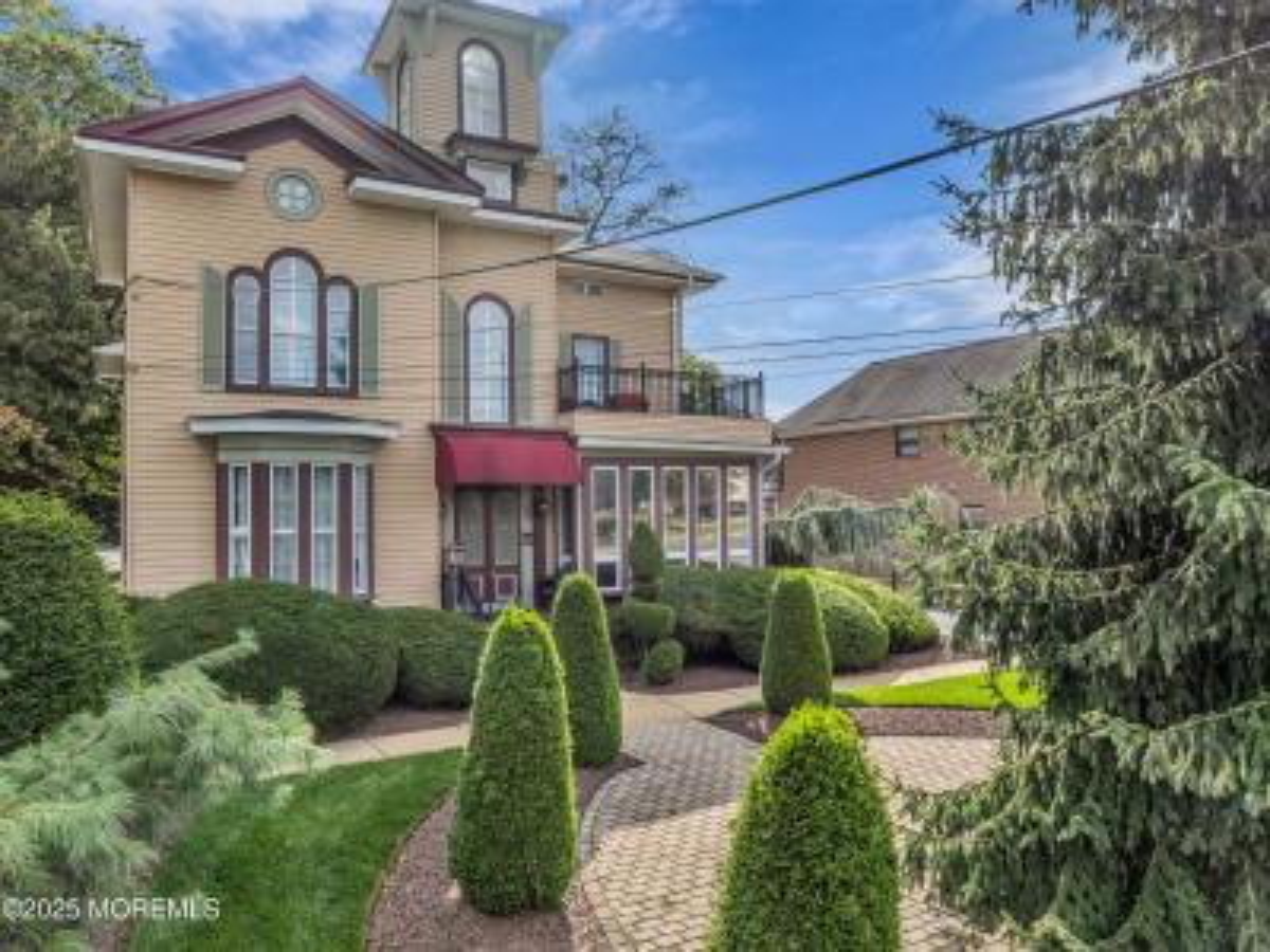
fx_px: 881
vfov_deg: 56.8
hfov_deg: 71.6
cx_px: 635
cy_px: 476
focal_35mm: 24
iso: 400
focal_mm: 12.29
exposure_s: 1/5000
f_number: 2.8
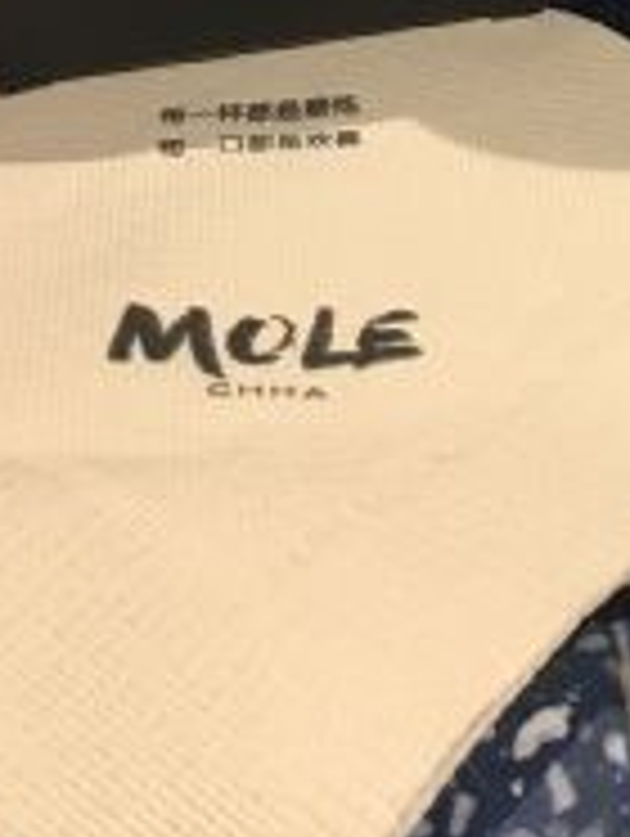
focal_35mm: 109
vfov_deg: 16.1
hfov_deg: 13.4
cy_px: -522
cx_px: 628
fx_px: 2639
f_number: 2.2
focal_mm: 4.15
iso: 125
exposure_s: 1/33
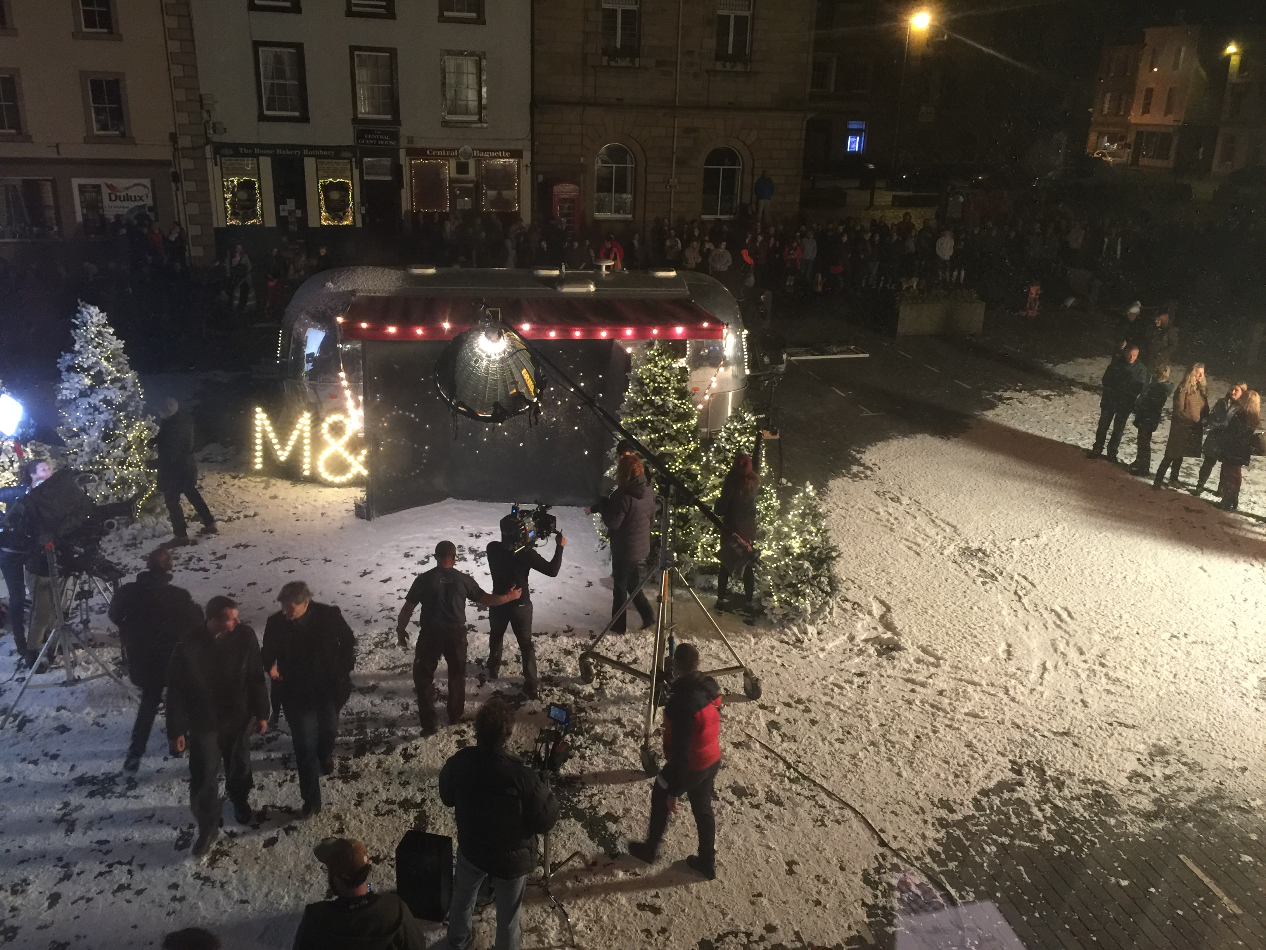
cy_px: 475
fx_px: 1061
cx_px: 633
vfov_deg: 48.2
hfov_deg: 61.7
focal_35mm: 29
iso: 100
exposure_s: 1/17
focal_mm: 4.15
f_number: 2.2
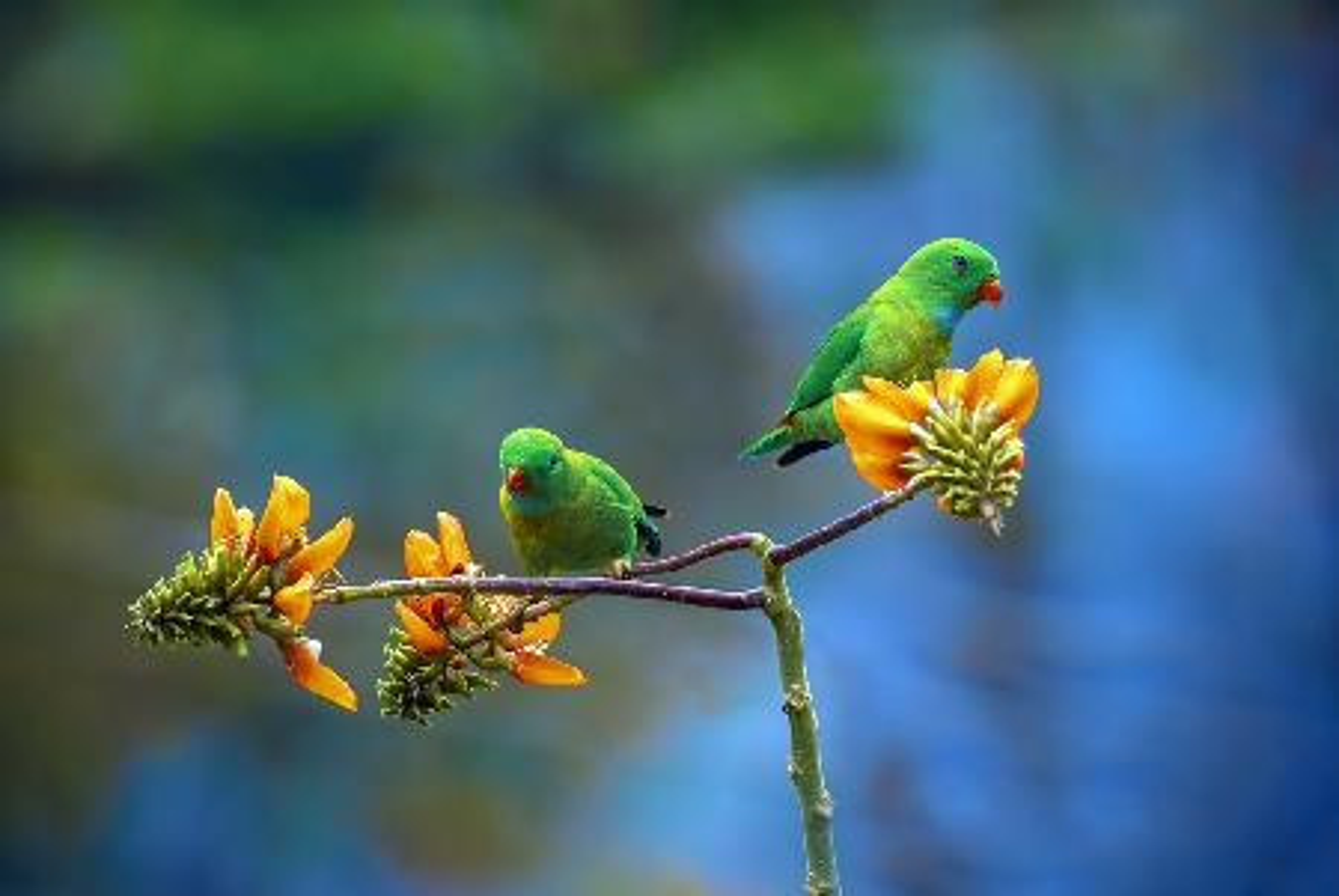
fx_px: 18615
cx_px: 670
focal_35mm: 500
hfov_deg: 4.1
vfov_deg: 2.8
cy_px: 448
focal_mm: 500
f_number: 7.1
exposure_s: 1/160
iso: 500
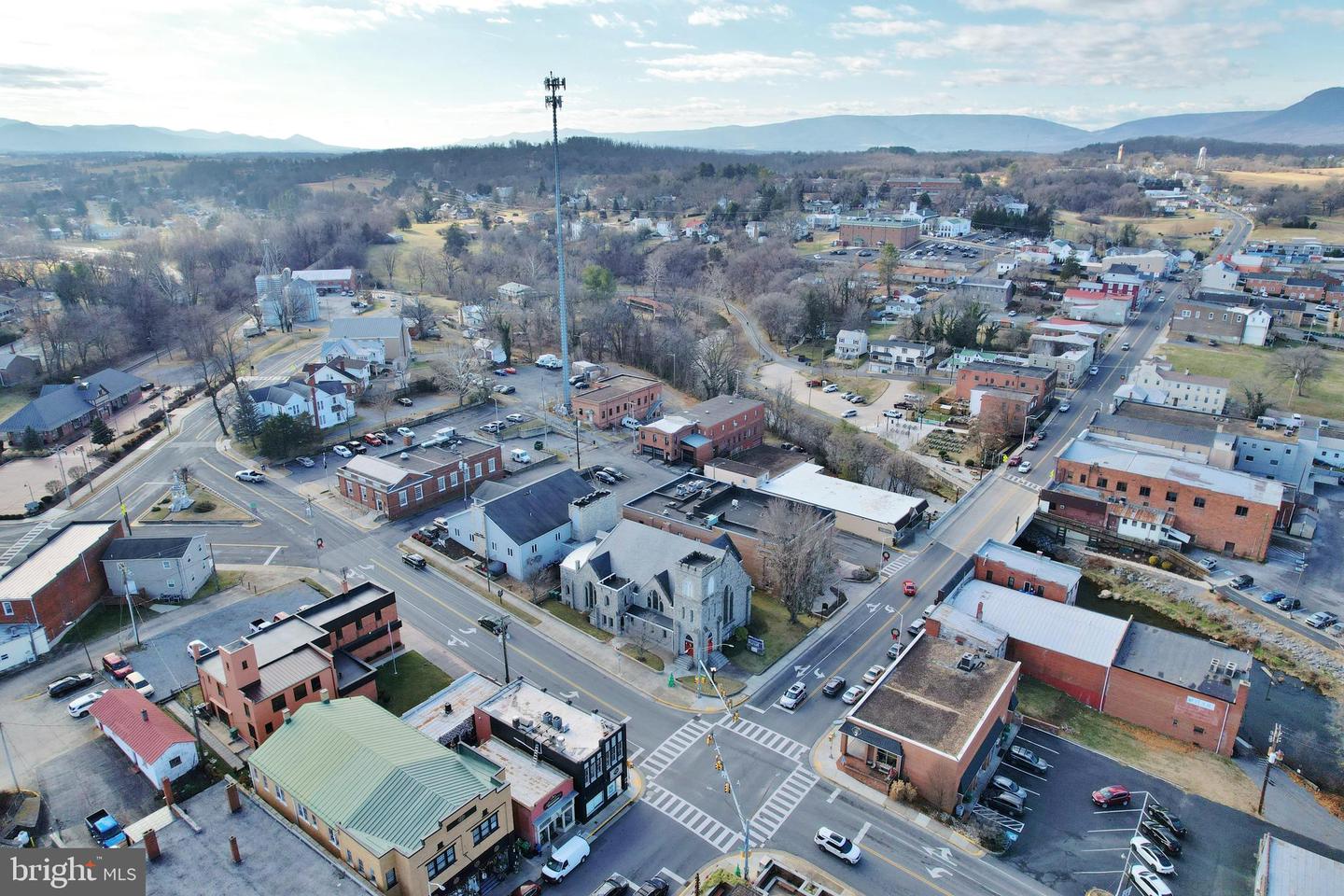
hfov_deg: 78.6
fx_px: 821
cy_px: 448
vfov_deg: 57.2
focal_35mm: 22
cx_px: 672
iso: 100
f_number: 2.8
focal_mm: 8.38
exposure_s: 1/1500
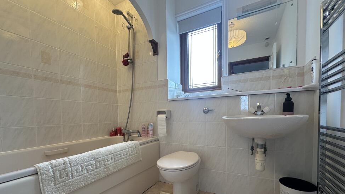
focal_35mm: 16
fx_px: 146
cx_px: 176
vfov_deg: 65.9
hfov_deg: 99.4
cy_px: 123
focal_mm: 2.22
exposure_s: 1/100
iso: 125
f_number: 2.2
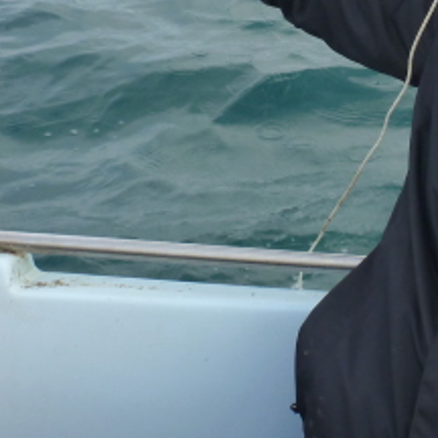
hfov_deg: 21.8
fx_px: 1088
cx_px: 456
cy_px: -16
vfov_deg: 21.8
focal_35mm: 76
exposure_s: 1/400
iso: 160
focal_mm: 5.2
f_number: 3.4
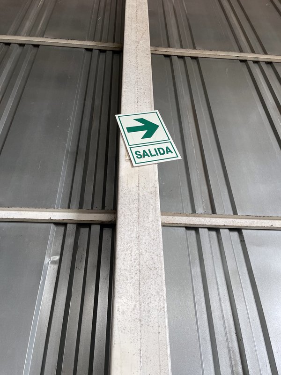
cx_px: 140
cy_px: 188
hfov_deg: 53.1
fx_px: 281
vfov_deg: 67.3
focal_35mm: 26
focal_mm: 5.1
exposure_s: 1/117
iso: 125
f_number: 1.6
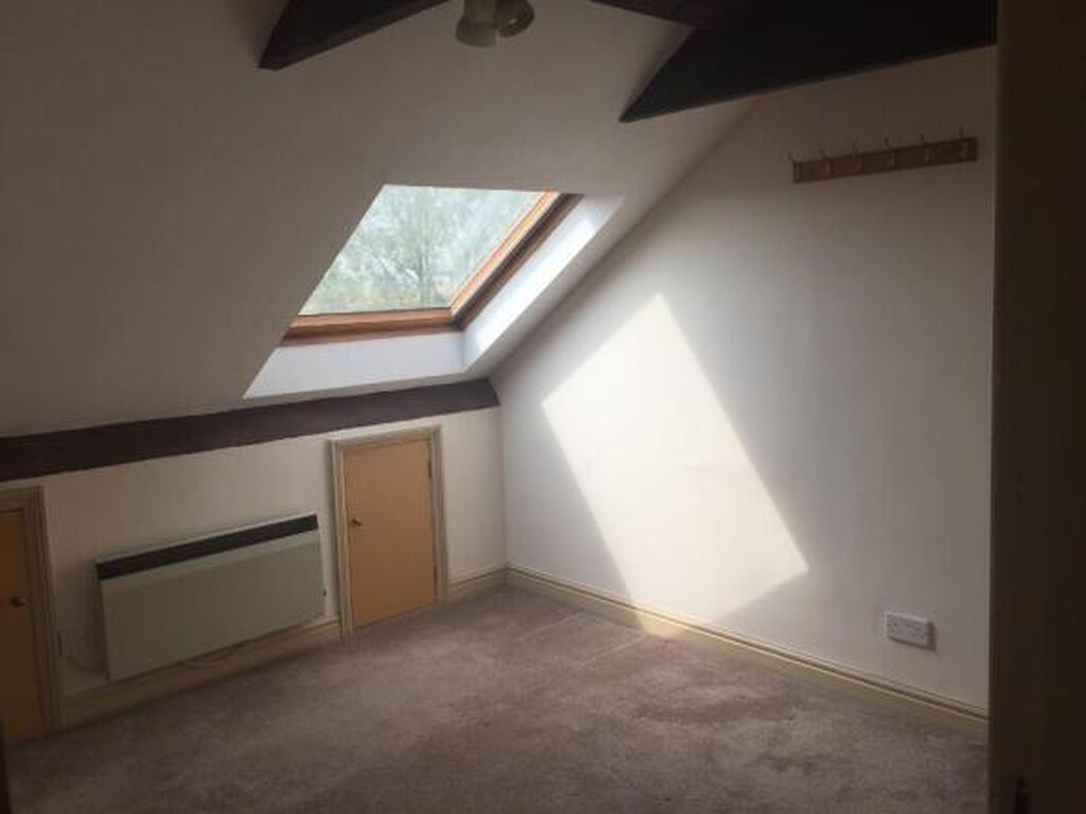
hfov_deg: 61.7
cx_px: 543
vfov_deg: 48.2
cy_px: 407
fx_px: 910
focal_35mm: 29
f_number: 2.2
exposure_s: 1/659
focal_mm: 4.15
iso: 32
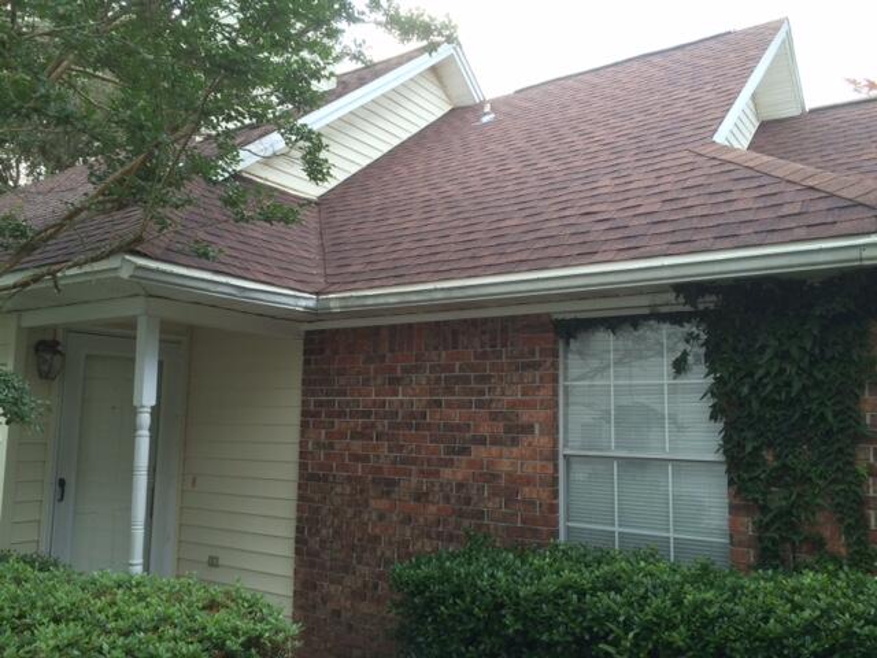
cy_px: 329
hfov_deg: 61.7
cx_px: 438
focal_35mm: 29
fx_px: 735
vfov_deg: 48.2
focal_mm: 4.15
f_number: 2.2
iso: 64
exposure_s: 1/120
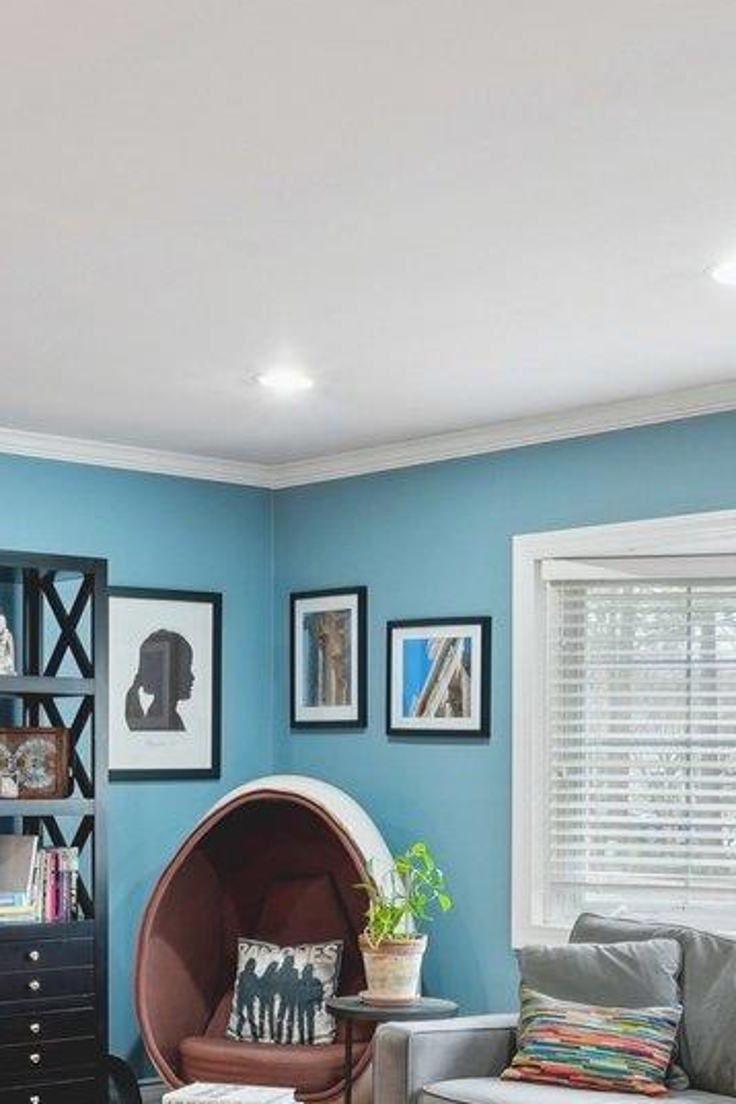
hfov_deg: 22.3
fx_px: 1871
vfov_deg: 32.4
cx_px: 358
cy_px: 801
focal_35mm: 61
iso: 400
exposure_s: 1/4
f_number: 8
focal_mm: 16
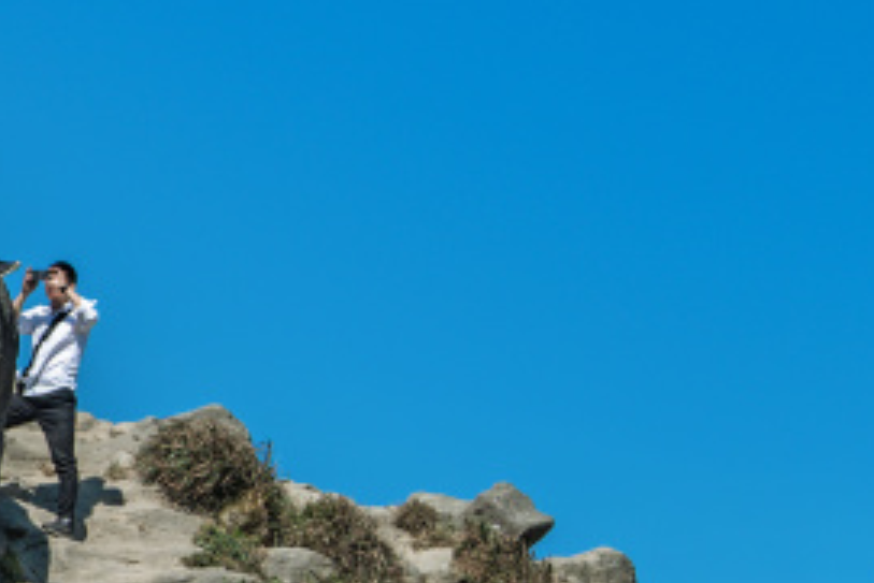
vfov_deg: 3.0
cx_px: -861
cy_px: 407
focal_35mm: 465
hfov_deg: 4.4
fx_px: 11295
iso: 125
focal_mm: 105
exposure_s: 1/500
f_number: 8
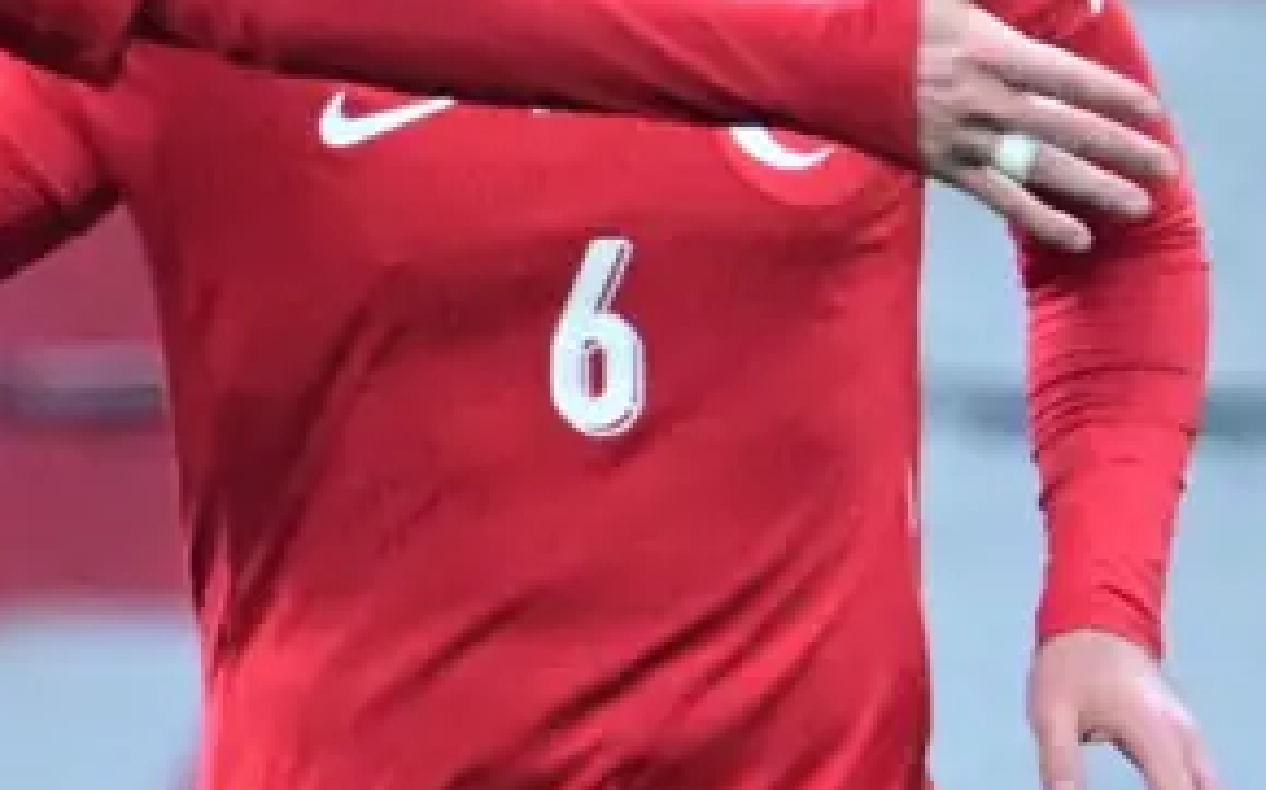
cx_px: 166
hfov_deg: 0.8
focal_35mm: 2599
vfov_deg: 0.5
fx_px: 89638
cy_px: 105
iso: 3200
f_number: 4
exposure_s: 1/1000
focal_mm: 560
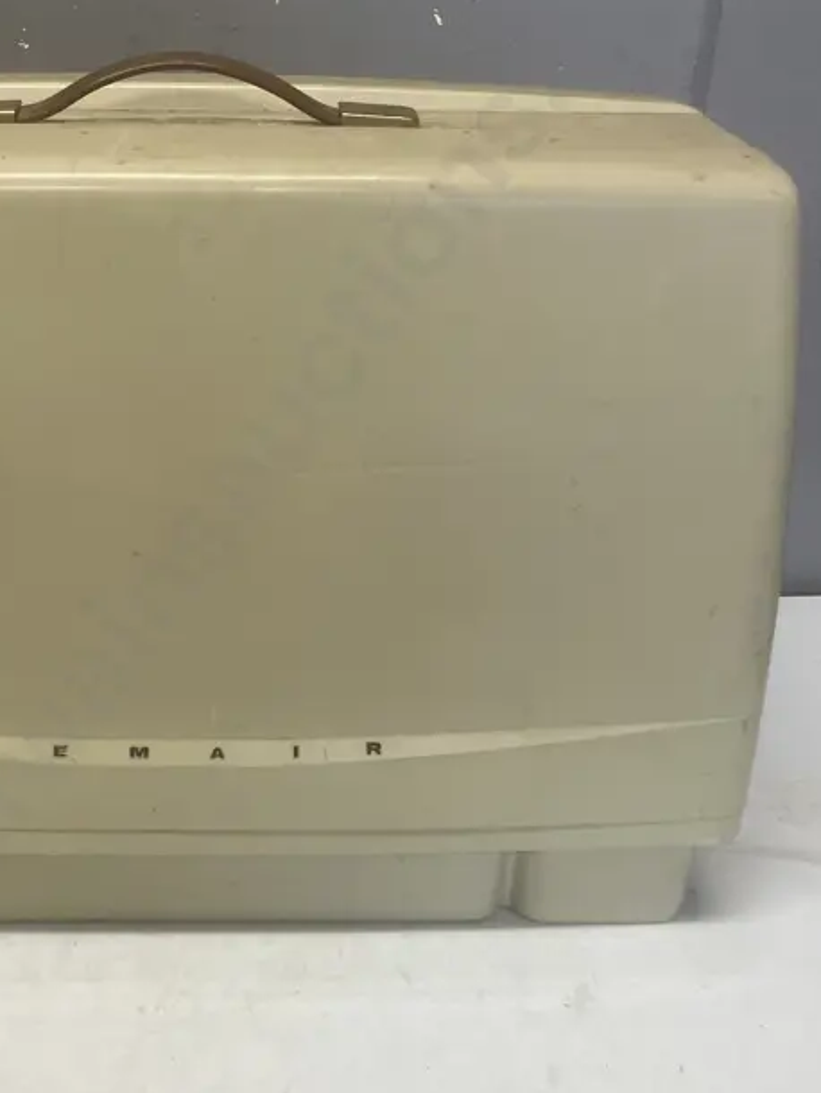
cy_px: 555
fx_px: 1485
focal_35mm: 47
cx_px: 186
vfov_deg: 40.4
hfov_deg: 30.3
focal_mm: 3.99
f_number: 1.8
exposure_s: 1/100
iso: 80
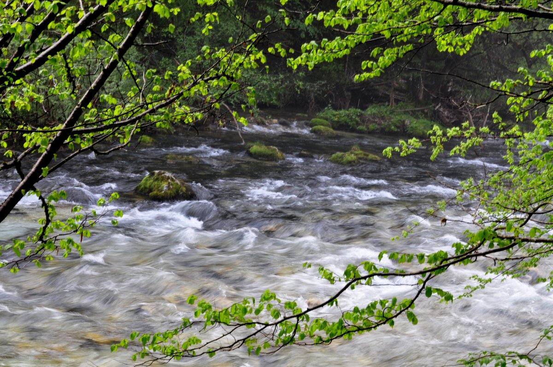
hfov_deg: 27.0
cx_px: 276
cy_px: 184
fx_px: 1151
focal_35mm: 75
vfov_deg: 18.1
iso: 200
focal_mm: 50
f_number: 16
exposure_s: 1/10
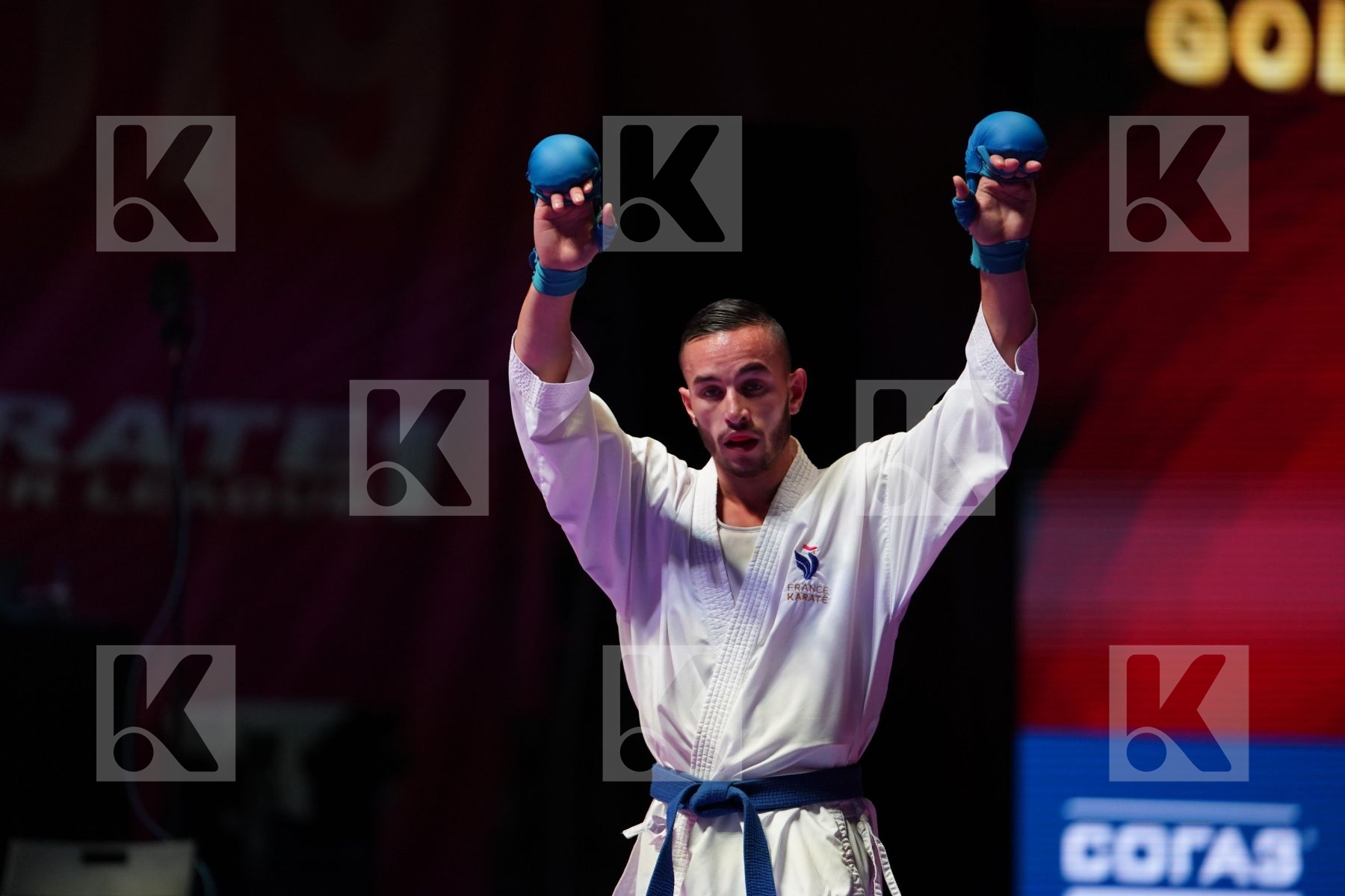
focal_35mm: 200
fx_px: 7472
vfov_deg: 6.9
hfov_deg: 10.3
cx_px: 672
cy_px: 448
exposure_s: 1/1000
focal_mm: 200
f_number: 2.8
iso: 2000
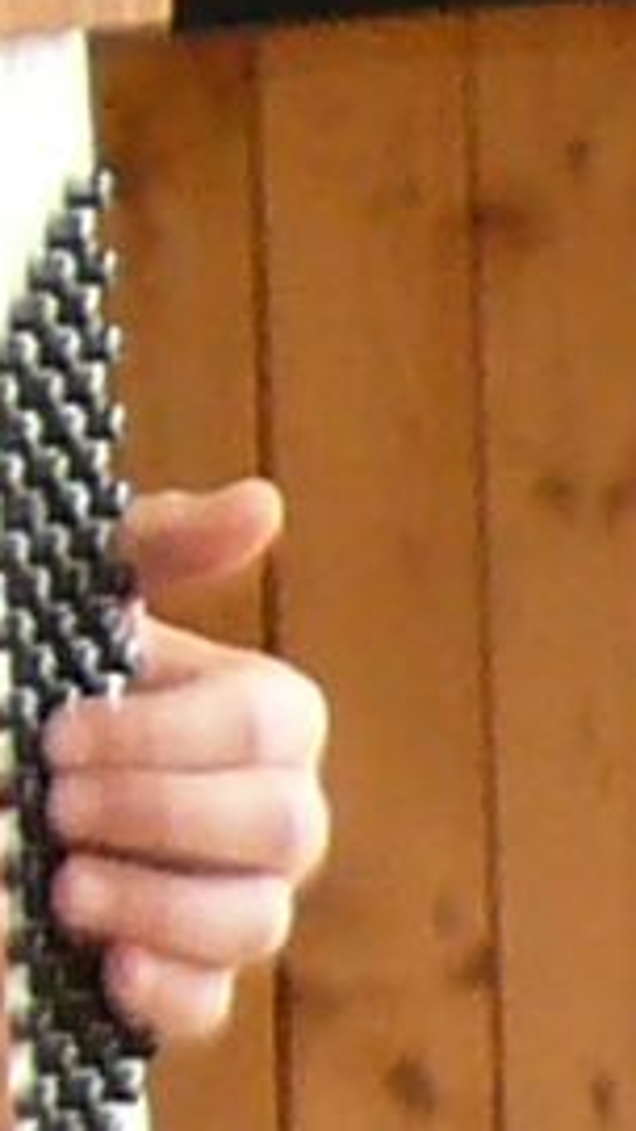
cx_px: -1569
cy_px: 478
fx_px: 26726
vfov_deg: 2.4
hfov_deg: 1.4
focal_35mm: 892
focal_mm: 13.8
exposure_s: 1/30
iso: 200
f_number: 3.2
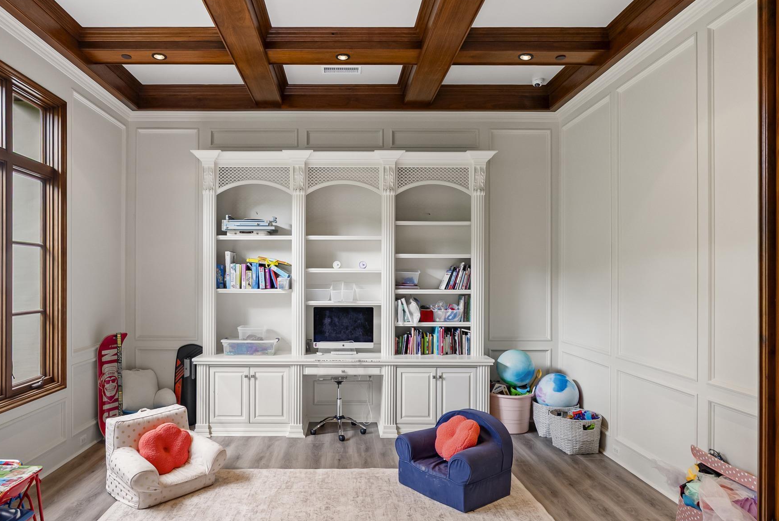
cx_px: 340
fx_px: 498
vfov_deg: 55.1
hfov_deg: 75.7
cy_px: 289
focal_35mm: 23
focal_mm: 16
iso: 500
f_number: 8
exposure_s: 1/10
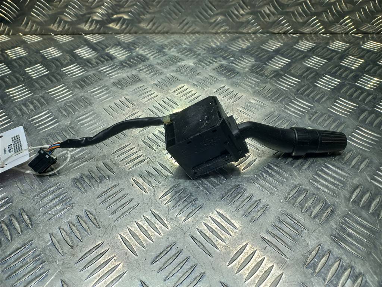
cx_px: 191
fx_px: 276
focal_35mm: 25
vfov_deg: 54.9
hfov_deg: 69.4
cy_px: 144
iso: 40
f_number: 1.8
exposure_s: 1/100
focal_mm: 4.6
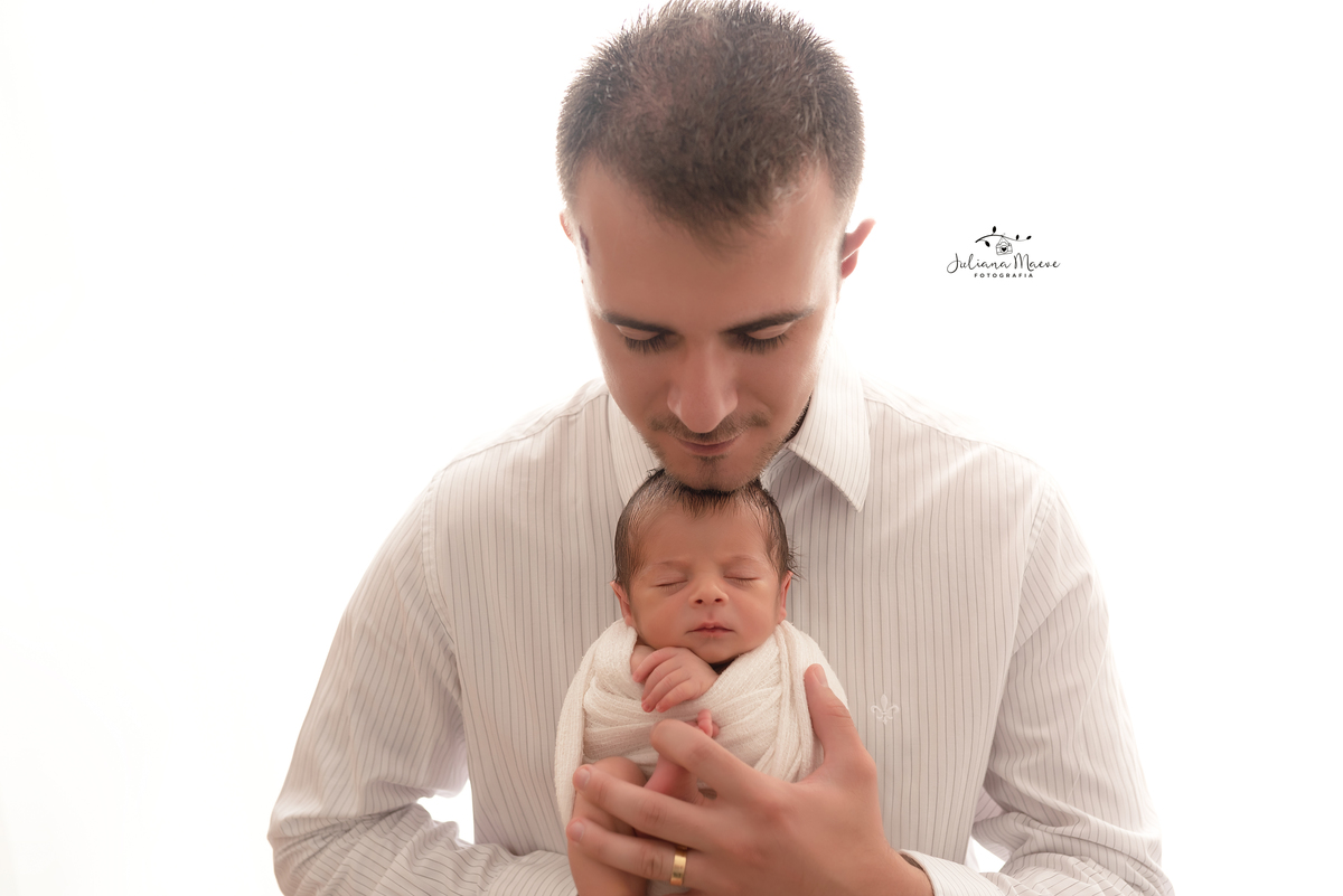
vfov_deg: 37.9
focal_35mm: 35
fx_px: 1306
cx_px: 672
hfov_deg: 54.4
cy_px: 448
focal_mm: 35
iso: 250
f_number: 4
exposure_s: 1/160
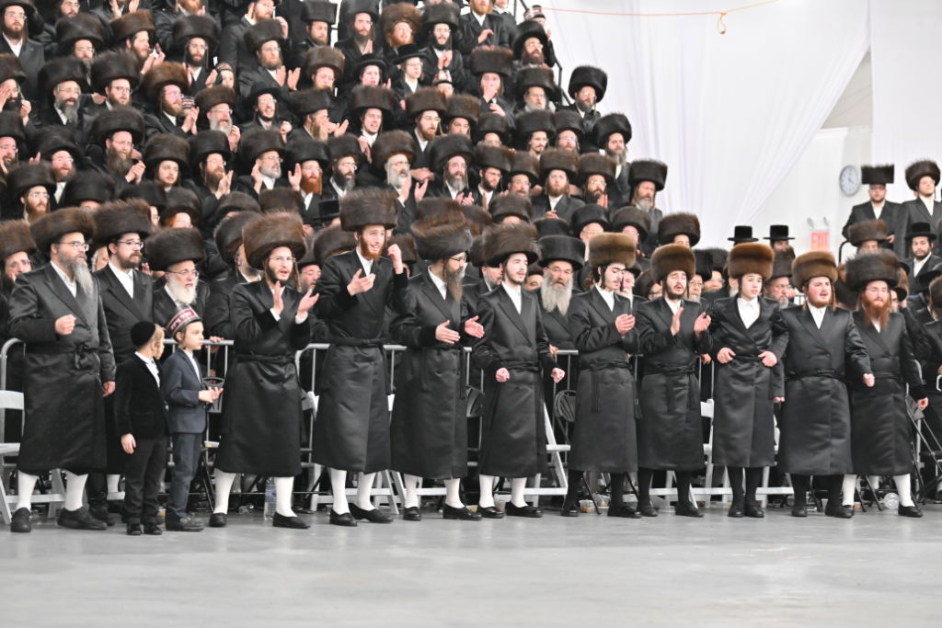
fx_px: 2879
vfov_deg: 12.5
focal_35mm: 110
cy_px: 314
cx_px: 471
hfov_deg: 18.6
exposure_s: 1/200
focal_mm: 110
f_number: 2.8
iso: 1600
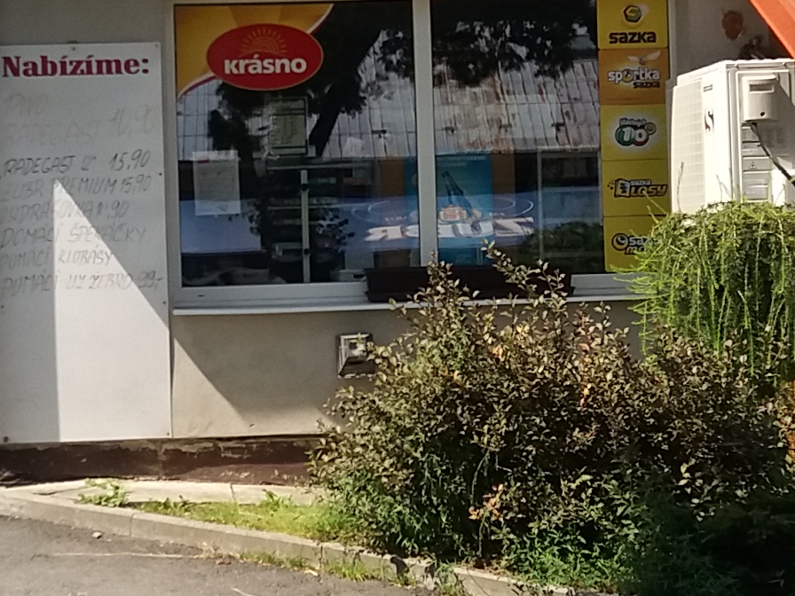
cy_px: 247
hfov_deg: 19.2
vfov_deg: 14.5
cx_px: 252
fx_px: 2343
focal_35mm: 102
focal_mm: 3.7
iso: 64
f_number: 1.9
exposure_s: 1/1052
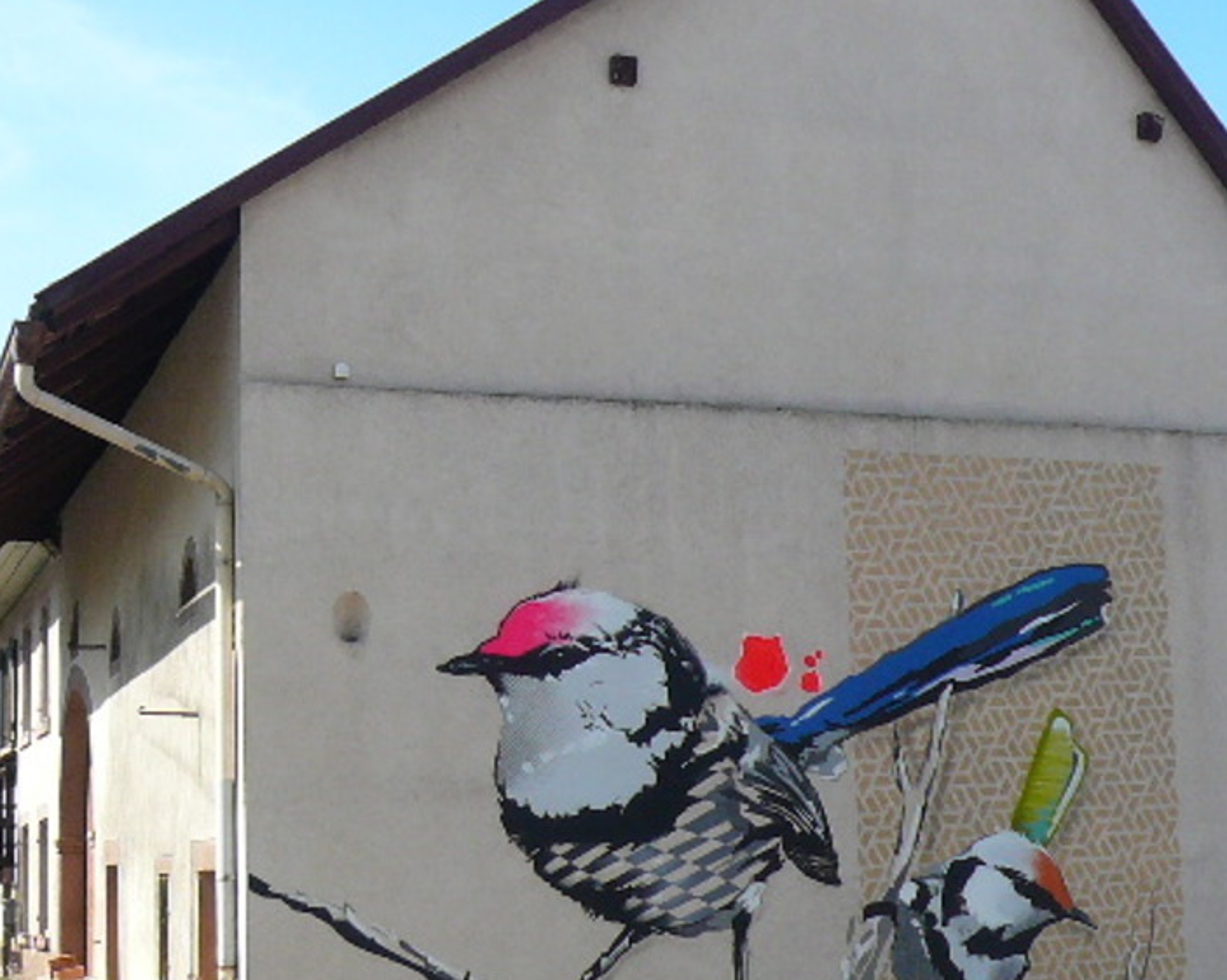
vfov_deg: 23.8
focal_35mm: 64
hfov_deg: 29.6
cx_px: 693
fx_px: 2323
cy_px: 636
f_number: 2.9
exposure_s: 1/800
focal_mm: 4.9
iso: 100
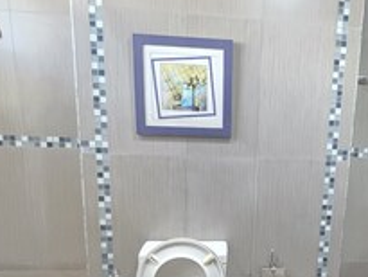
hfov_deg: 58.8
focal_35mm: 29
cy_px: 188
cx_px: 270
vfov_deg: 47.4
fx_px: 308
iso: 1000
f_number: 1.9
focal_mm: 2.2
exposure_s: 1/50
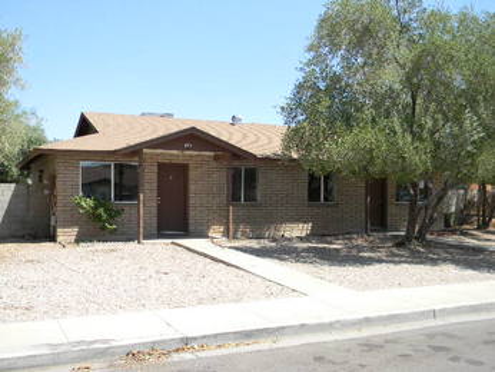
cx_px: 248
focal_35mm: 36
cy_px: 186
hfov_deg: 51.3
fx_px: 515
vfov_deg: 39.7
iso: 112
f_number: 3.7
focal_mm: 6.4
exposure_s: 1/594
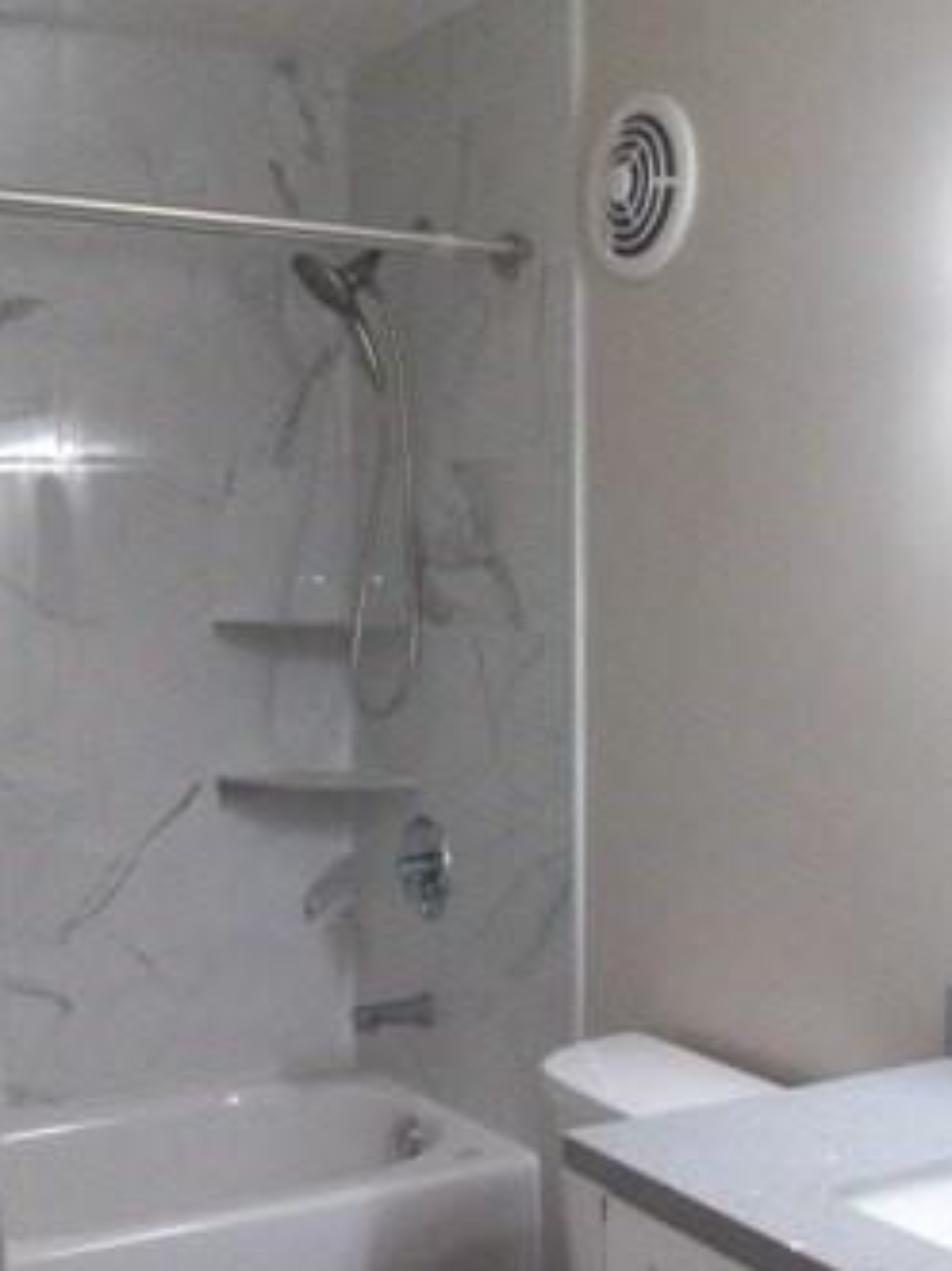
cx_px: 637
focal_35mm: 46
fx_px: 1688
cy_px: 730
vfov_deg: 41.1
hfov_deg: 31.2
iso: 504
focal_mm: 5.7
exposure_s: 1/128
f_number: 2.8
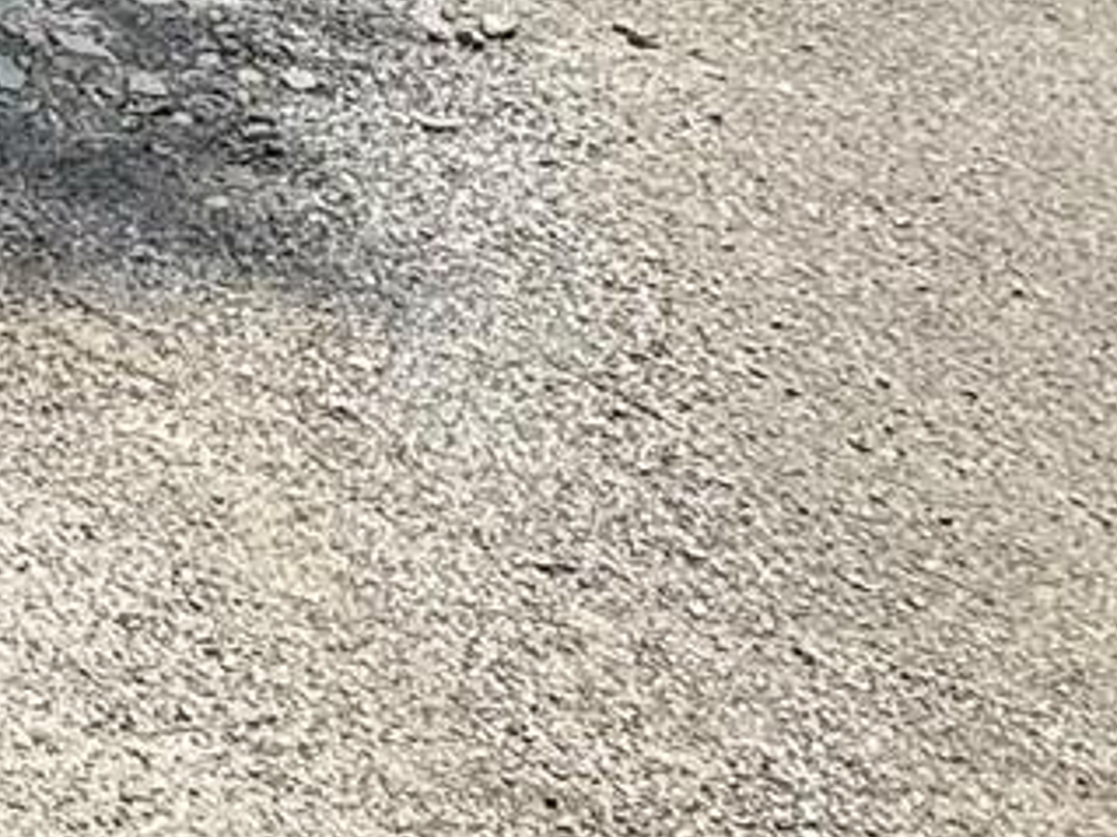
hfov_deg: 16.5
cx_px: -1124
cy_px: -841
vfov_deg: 13.9
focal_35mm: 90
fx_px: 2903
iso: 64
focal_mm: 2.22
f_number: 2.2
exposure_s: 1/789
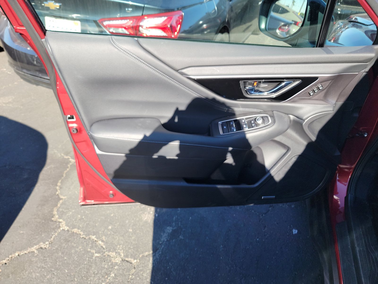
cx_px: 189
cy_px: 142
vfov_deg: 56.8
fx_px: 262
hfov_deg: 71.6
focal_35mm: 24
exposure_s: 1/160
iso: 50
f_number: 1.8
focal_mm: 6.7
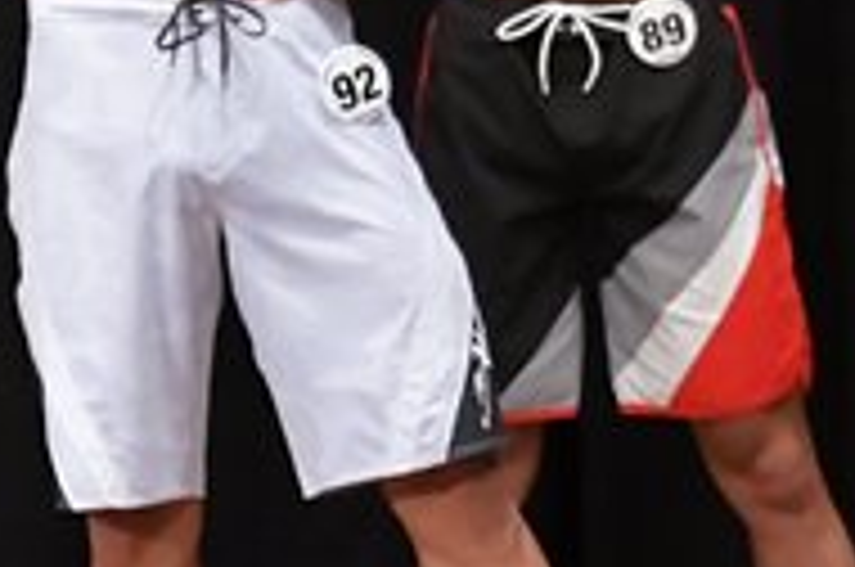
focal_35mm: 826
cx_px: -488
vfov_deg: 1.7
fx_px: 19584
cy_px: -58
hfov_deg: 2.5
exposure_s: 1/400
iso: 6400
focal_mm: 135
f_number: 5.6
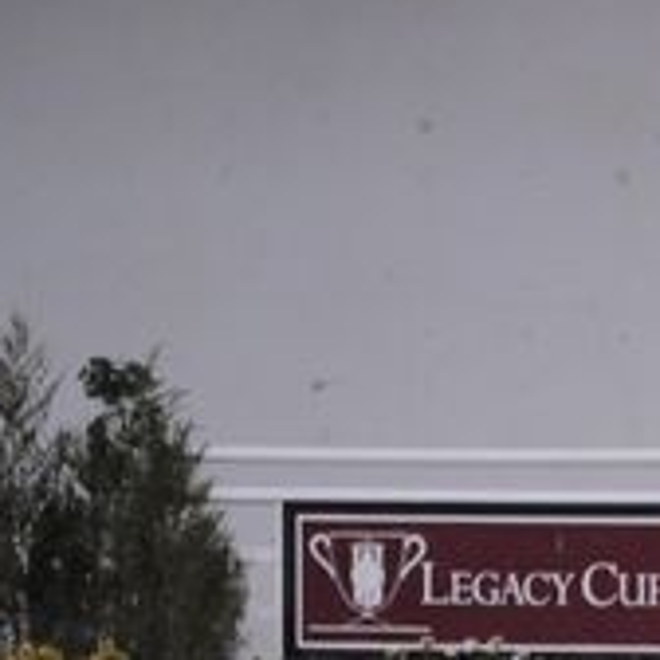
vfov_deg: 2.7
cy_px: 813
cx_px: 833
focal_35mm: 646
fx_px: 13935
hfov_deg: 2.7
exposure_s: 1/400
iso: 5000
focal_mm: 200
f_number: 2.8
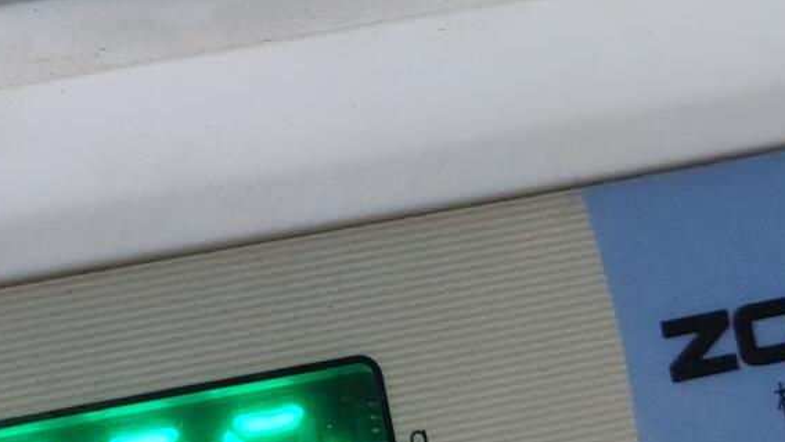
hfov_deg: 22.5
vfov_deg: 13.3
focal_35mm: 90
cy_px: 25
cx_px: -57
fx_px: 1873
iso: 652
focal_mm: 4.84
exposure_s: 1/60
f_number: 1.88
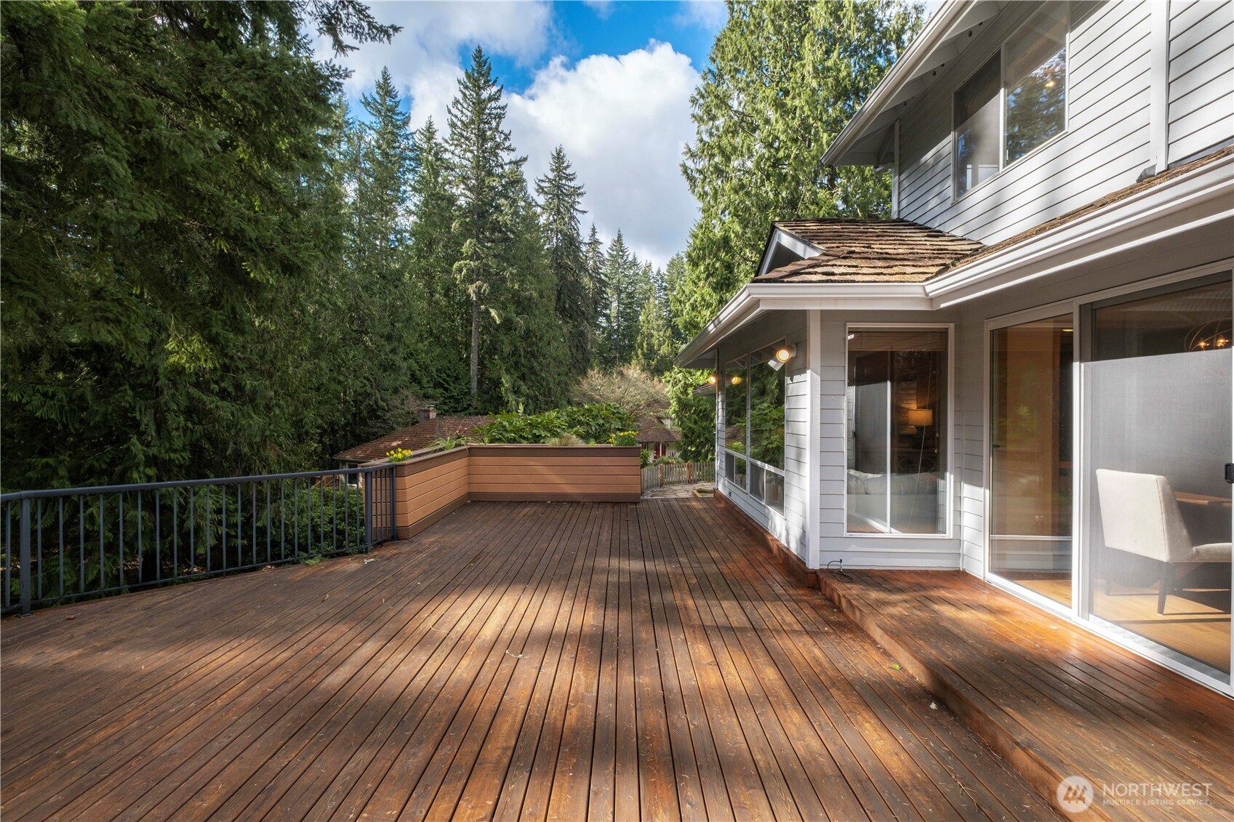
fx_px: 514
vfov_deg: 77.3
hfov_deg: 100.4
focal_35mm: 15
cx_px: 617
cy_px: 411
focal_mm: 10
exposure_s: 1/60
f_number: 8
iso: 160
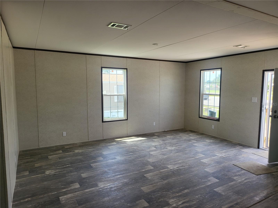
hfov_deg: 71.6
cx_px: 139
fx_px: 193
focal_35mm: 24
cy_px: 104
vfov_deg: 56.8
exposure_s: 1/174
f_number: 1.8
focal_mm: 5
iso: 40
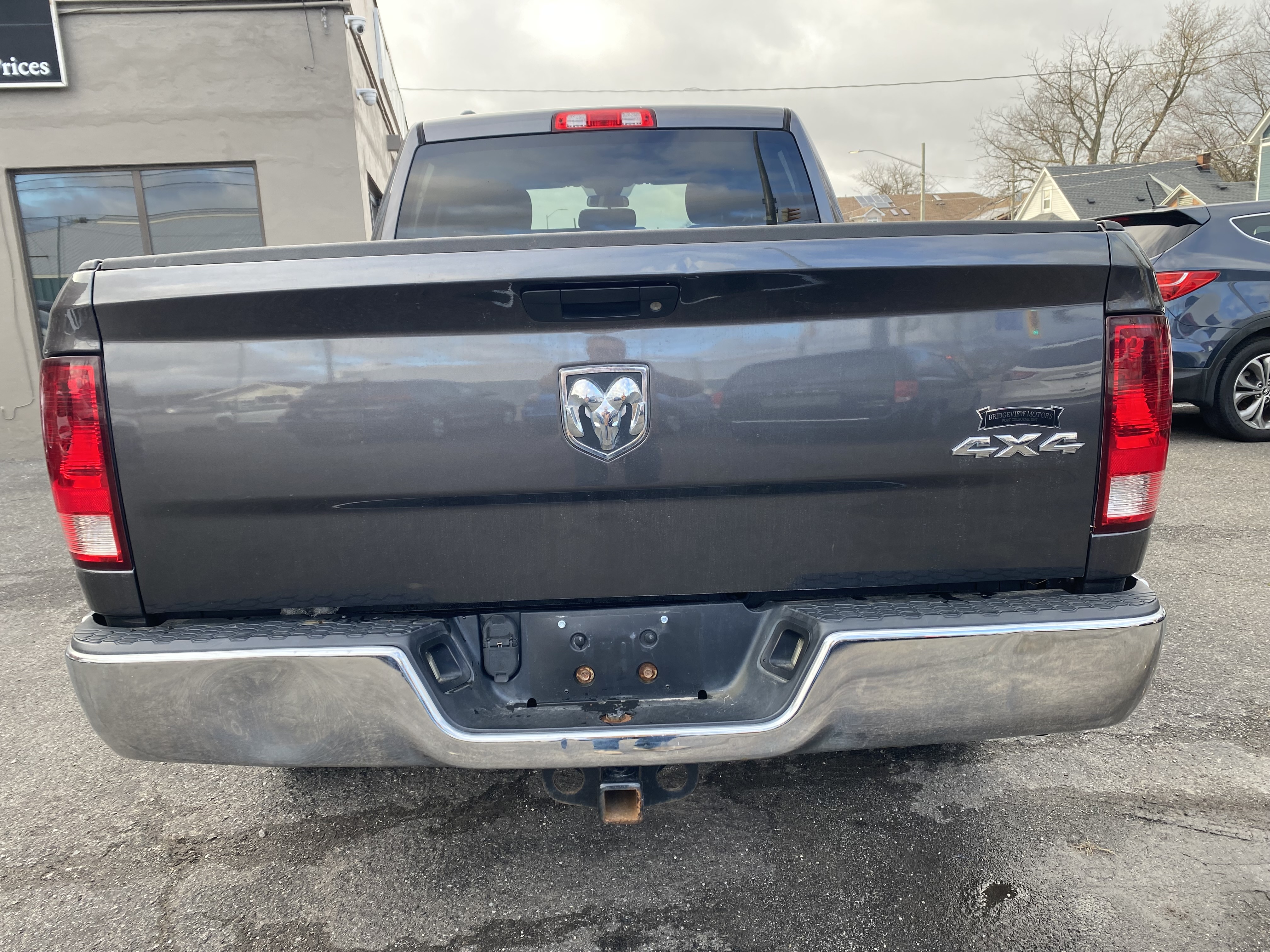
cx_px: 635
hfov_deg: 67.3
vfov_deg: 53.1
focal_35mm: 26
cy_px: 476
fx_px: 954
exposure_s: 1/158
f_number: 1.8
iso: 32
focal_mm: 4.25
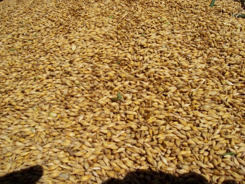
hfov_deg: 54.0
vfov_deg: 41.8
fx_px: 241
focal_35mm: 34
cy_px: 92
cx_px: 122
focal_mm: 5.6
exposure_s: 1/1245
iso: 80
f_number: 5.1
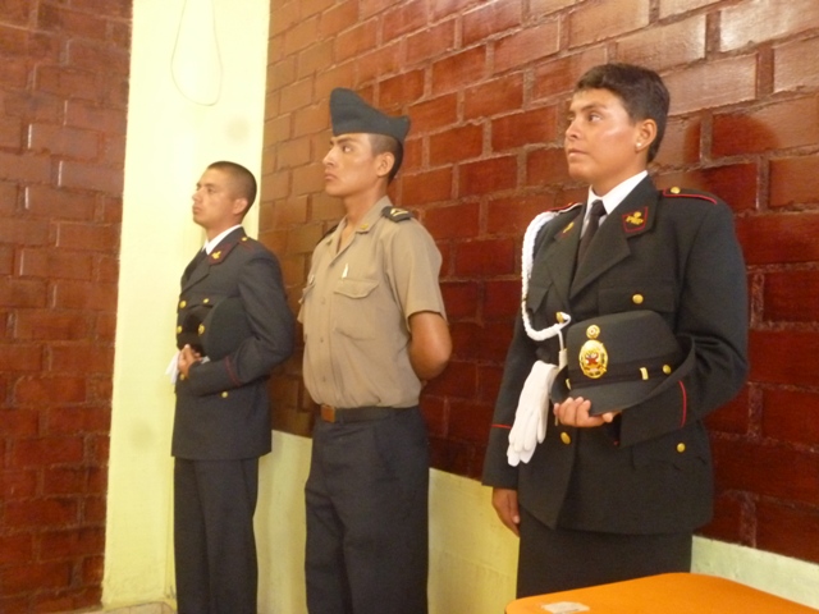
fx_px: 852
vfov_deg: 39.7
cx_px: 410
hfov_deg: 51.4
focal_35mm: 36
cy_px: 307
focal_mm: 6.4
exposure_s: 1/8
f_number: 3.5
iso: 800
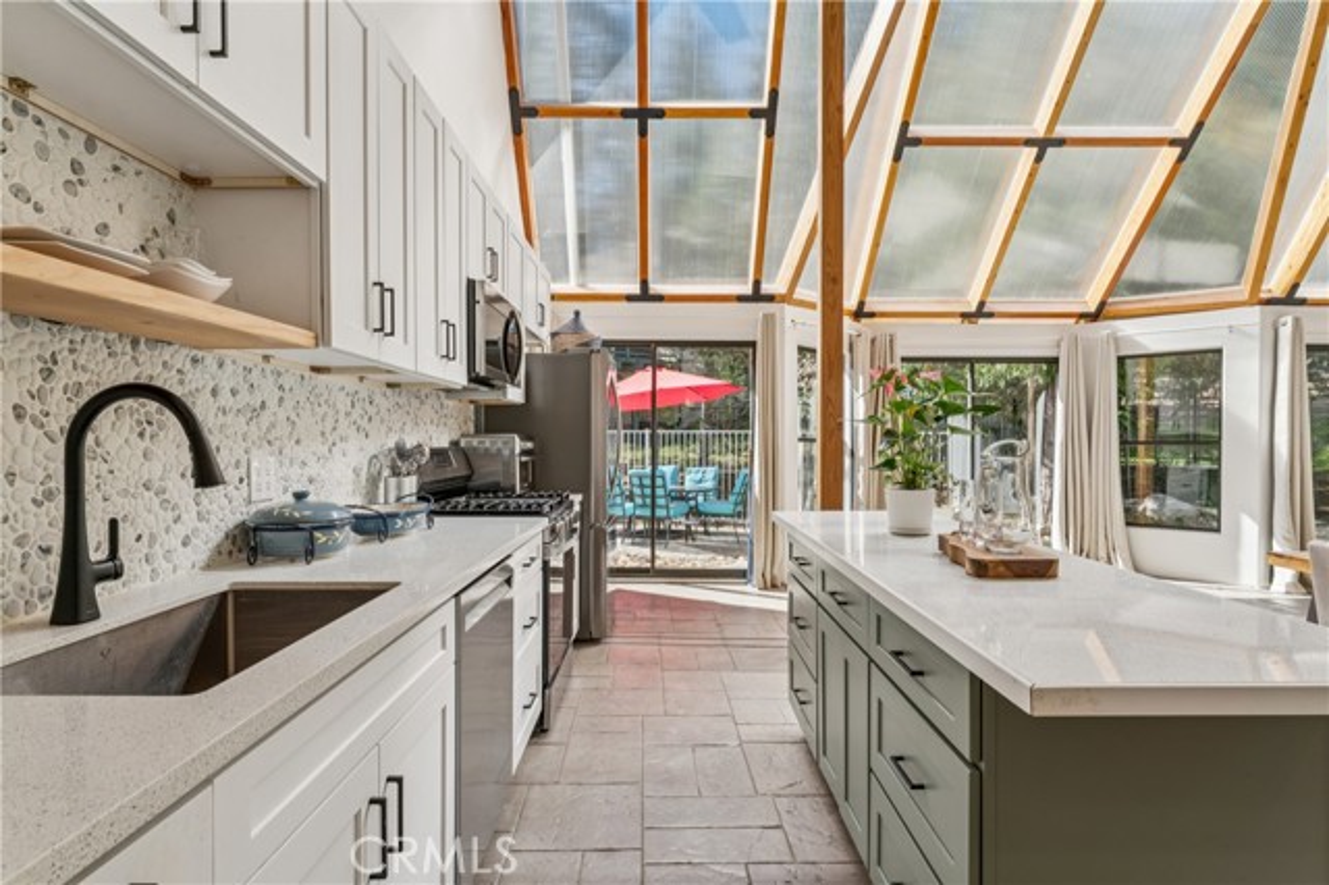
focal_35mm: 19
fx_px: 701
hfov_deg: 86.9
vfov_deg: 64.5
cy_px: 442
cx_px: 664
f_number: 13
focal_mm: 19
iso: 100
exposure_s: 1/25
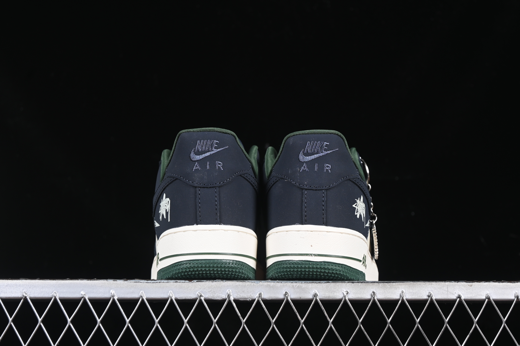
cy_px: 173
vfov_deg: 18.2
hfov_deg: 27.0
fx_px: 1083
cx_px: 260
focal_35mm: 75
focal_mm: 50
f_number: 6.3
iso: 160
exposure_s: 1/60
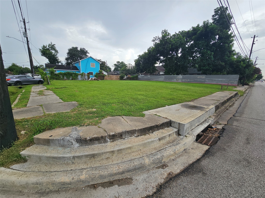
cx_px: 132
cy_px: 99
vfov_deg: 89.9
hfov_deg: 106.2
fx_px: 100
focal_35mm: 13
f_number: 2.2
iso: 50
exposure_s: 1/832
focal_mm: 2.2
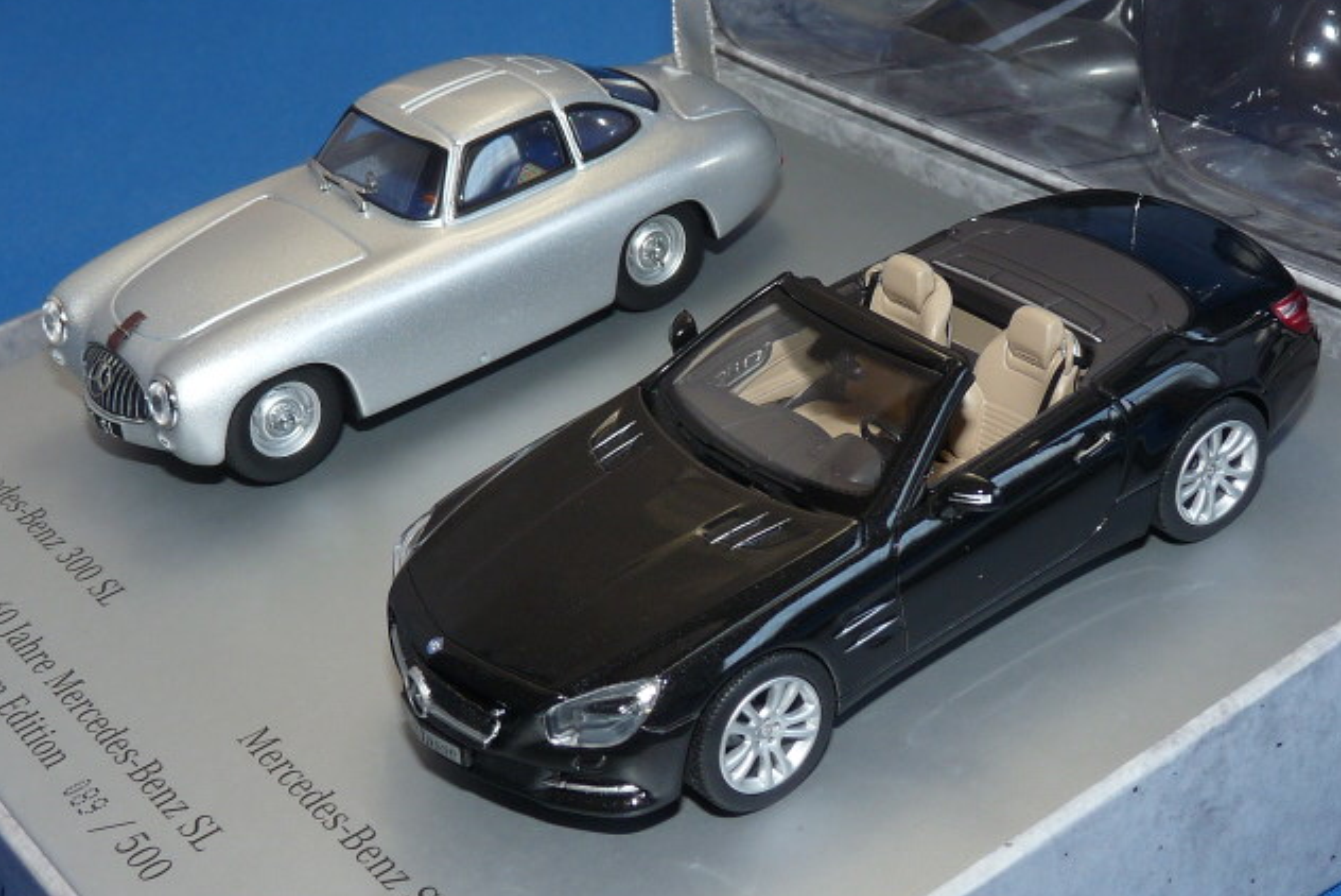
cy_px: 393
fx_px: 2236
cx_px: 670
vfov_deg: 22.6
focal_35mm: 60
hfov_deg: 33.4
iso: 100
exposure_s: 1/30
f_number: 4
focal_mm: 5.9
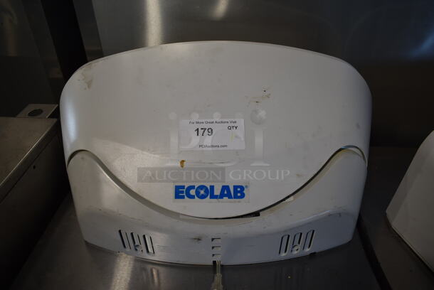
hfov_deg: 67.3
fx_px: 326
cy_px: 145
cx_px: 217
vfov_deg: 48.0
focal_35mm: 27
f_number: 3.5
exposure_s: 1/30
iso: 110
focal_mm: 18
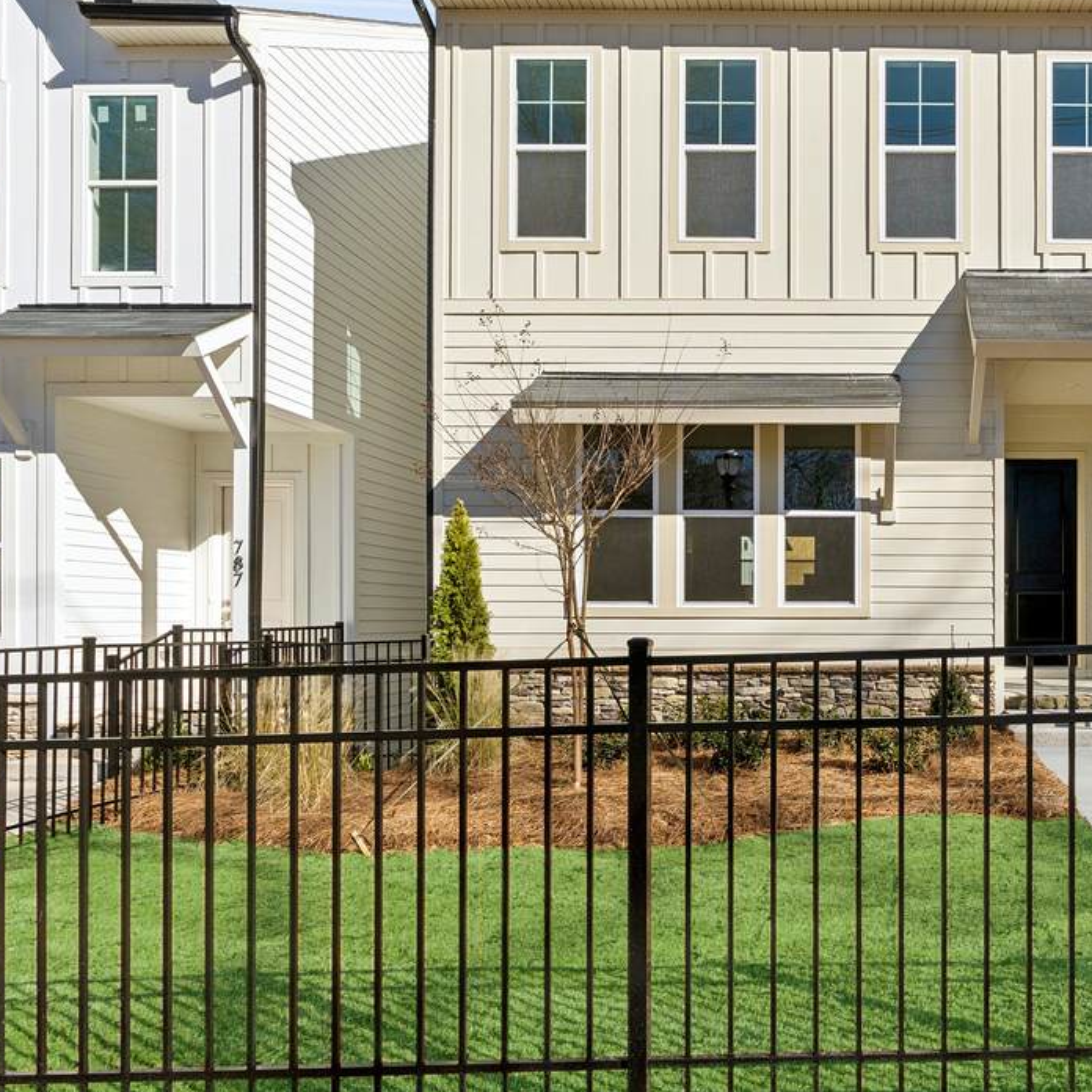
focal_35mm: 26
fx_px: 920
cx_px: 858
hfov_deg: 57.3
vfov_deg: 61.4
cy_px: 562
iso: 100
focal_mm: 11
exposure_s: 1/320
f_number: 8
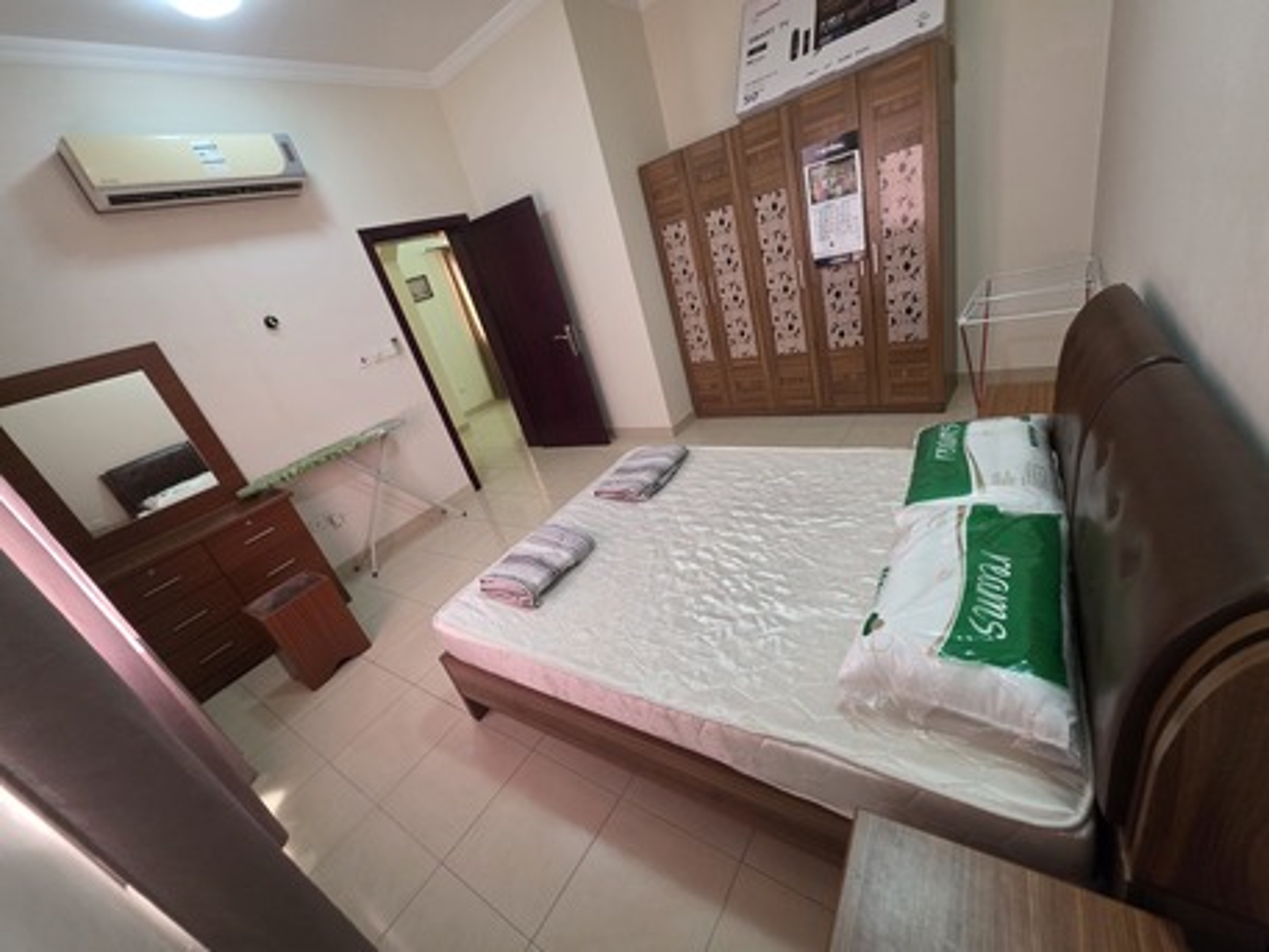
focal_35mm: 13
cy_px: 476
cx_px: 634
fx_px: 477
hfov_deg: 106.2
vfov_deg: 89.9
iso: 400
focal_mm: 2.2
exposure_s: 1/50
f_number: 1.9
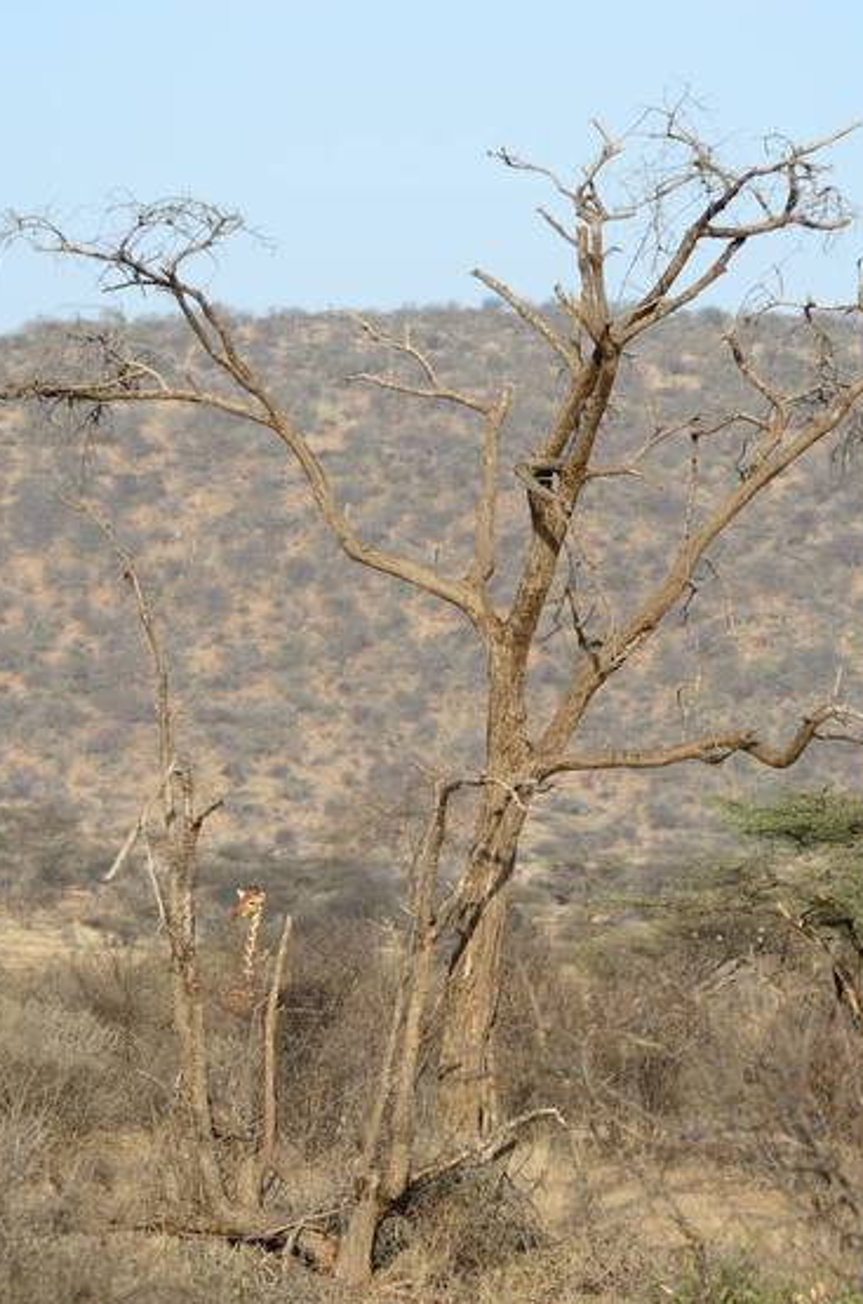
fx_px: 7521
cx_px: 455
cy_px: 611
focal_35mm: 208
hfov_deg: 6.6
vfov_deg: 9.9
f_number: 5.6
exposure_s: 1/400
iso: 160
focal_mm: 110
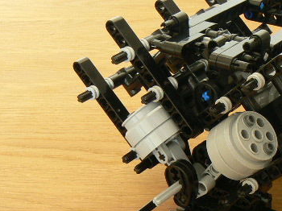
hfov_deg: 25.5
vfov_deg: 19.5
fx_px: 611
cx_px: 230
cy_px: 161
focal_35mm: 75
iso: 100
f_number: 5.6
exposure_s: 2
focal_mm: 6
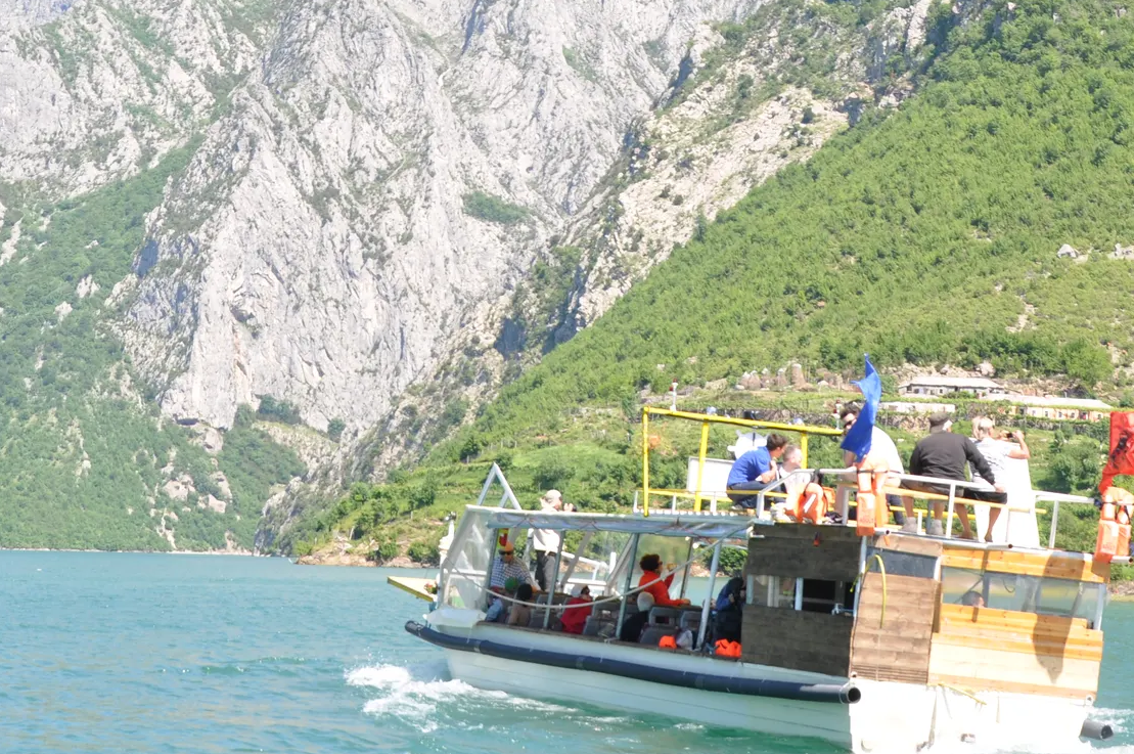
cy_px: 223
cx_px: 472
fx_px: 2859
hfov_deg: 22.4
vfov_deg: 15.0
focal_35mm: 91
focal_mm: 35
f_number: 8
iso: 200
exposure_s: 1/200
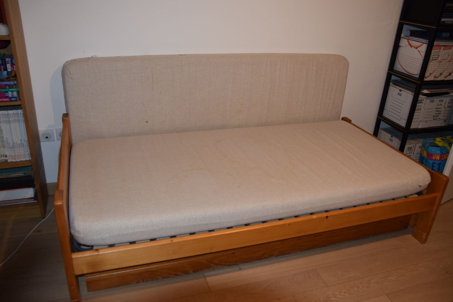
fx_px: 378
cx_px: 226
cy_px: 151
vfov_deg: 43.6
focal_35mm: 30
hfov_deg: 61.9
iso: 900
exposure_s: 1/60
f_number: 3.5
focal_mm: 20
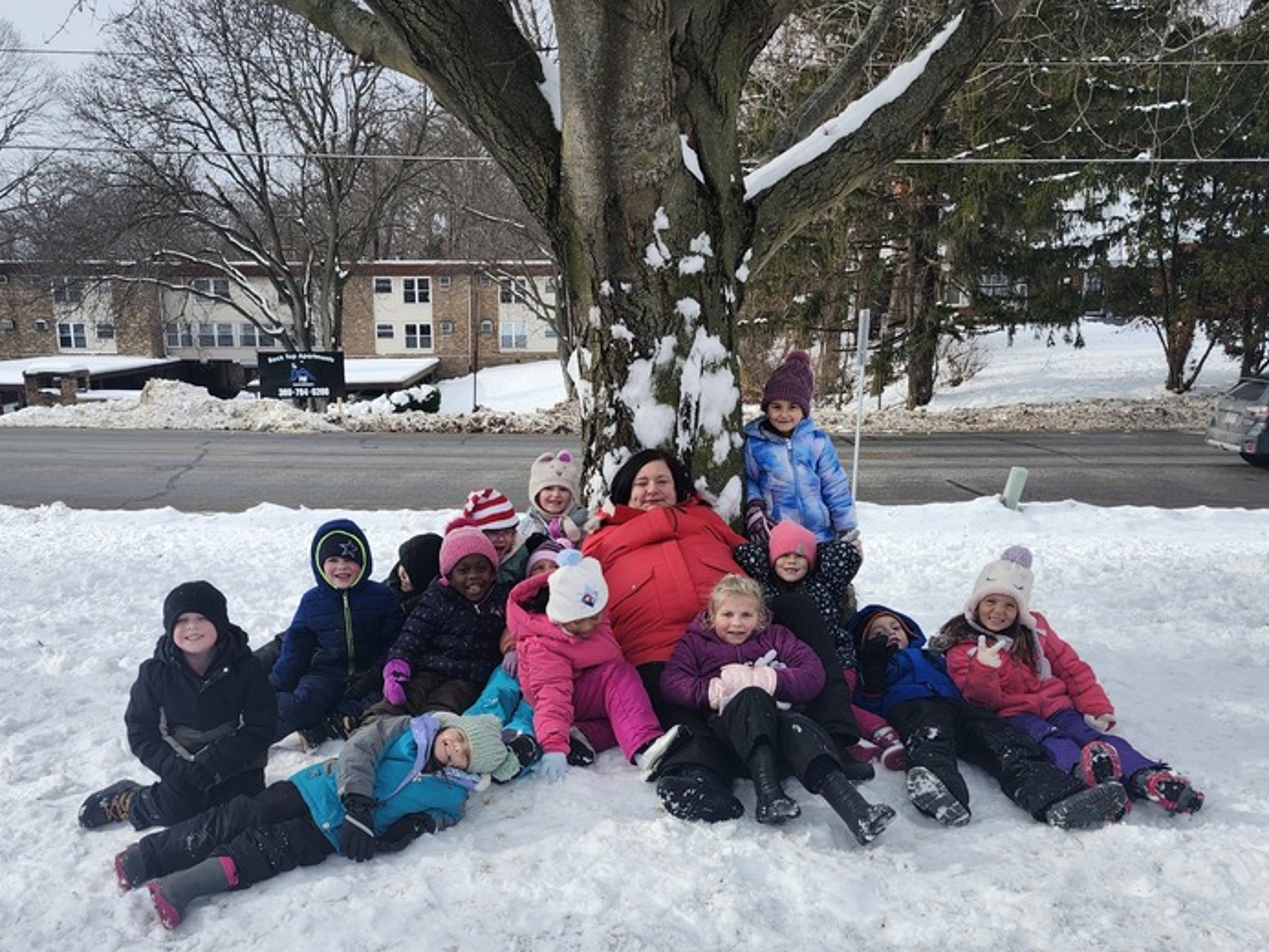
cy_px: 666
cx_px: 564
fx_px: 1247
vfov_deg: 41.0
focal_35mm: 34
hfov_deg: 53.8
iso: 25
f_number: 1.8
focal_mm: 5.54
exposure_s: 1/1279
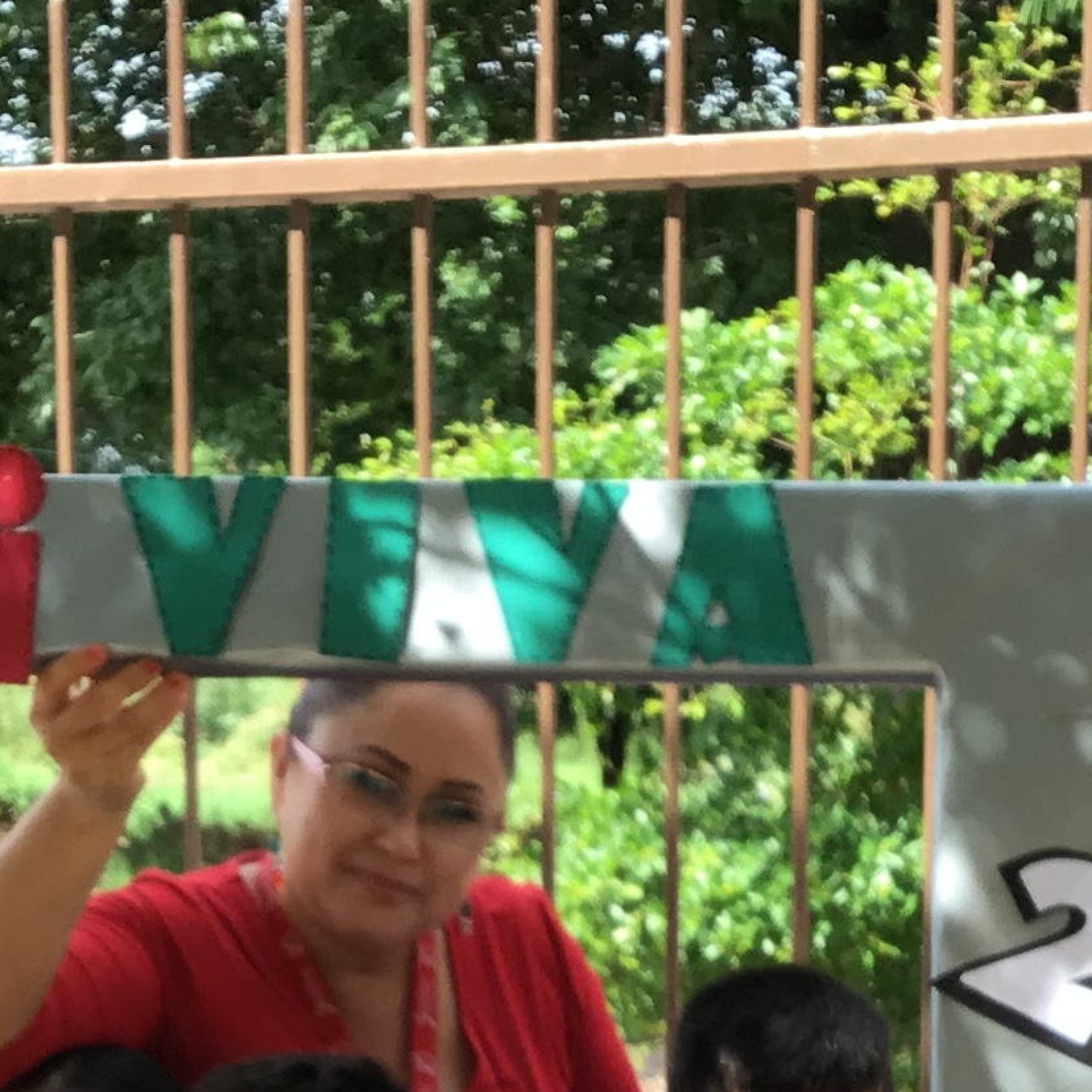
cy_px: 1344
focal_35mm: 108
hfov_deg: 16.1
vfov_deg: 15.5
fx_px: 3855
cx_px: 736
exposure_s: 1/209
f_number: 2.4
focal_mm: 3.3
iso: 25
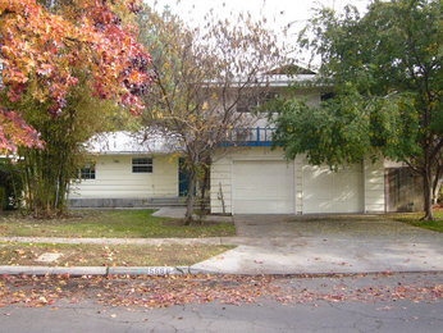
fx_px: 448
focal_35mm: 35
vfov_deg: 40.7
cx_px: 222
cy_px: 166
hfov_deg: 52.6
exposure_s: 1/250
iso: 80
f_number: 2.8
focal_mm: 4.6
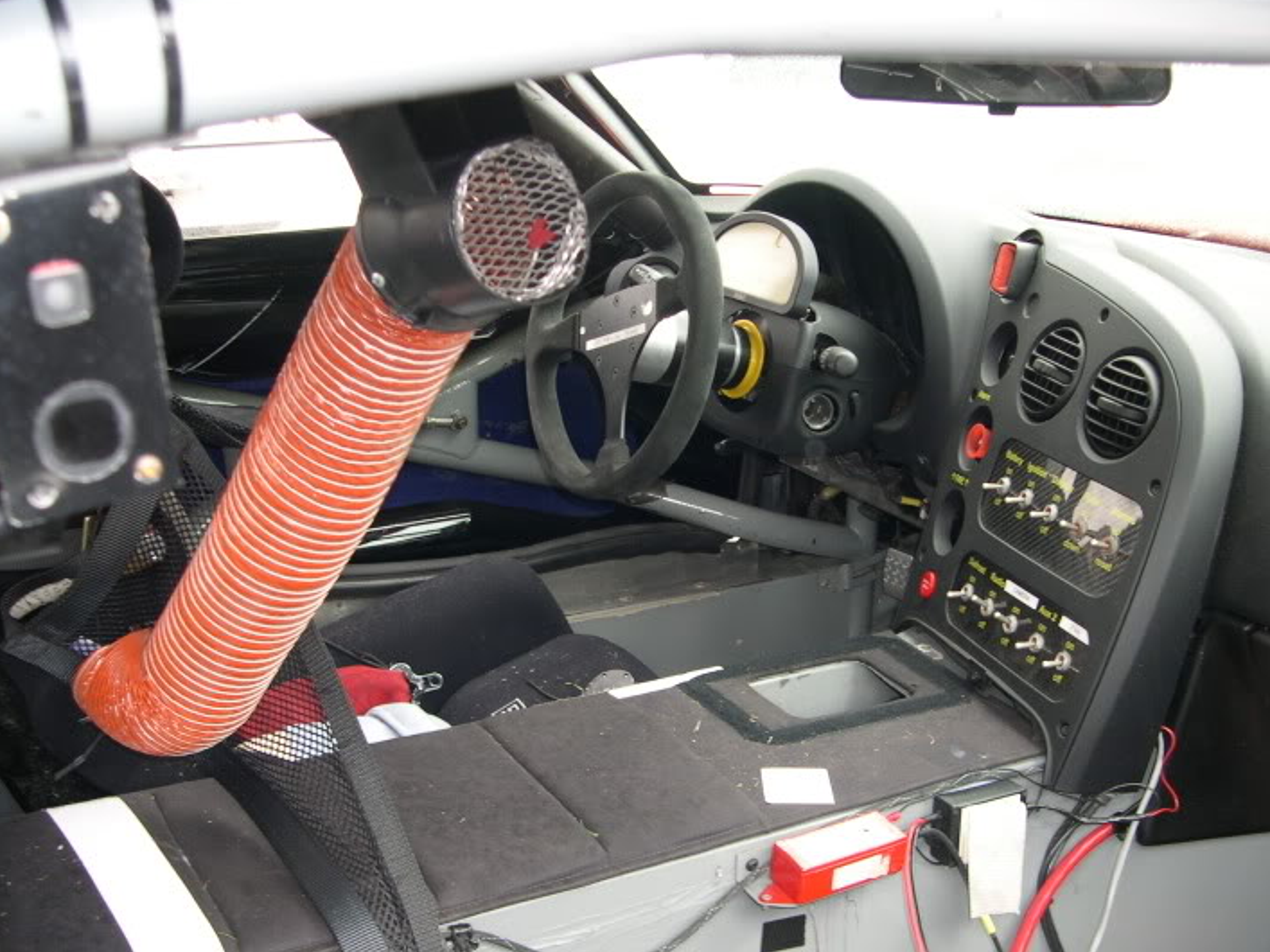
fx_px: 1577
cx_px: 672
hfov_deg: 43.8
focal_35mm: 43
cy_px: 528
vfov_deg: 33.6
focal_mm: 8
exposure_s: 1/30
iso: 100
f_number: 2.8
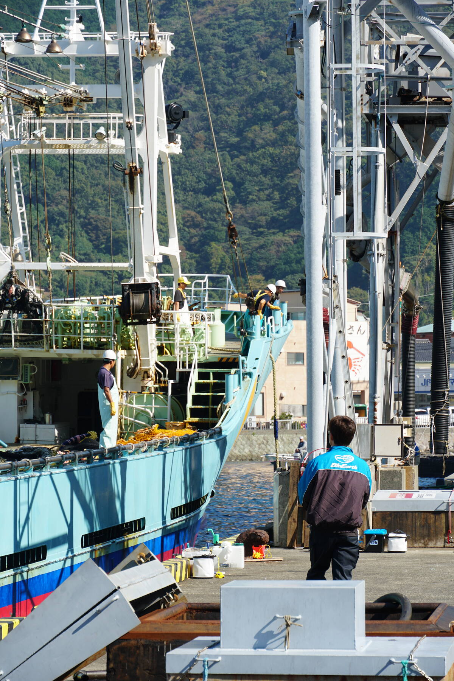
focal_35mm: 148
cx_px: 227
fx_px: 2809
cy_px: 340
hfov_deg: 9.2
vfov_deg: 13.8
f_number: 8
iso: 100
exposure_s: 1/200
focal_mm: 99
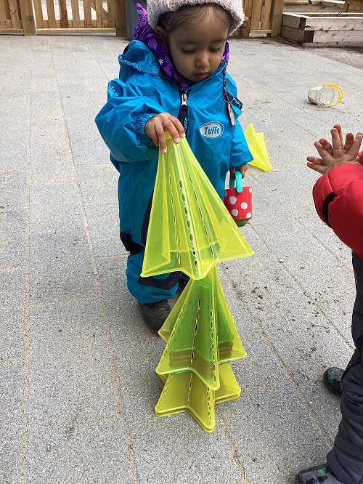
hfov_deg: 45.5
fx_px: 433
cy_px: 242
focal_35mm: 31
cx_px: 182
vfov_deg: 58.3
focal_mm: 3.3
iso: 25
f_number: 2.4
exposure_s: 1/403
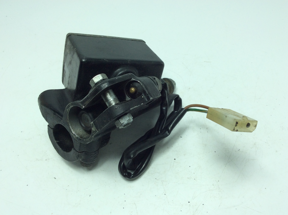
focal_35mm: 32
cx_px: 144
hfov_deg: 56.9
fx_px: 266
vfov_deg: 44.1
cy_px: 108
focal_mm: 3.3
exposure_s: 1/403
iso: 32
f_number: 2.4
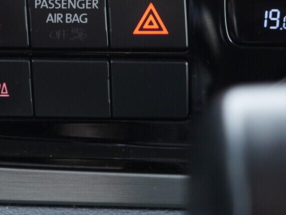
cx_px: -15
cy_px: 64
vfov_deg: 16.9
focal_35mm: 87
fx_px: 719
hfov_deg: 21.5
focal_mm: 24
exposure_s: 1/40
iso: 640
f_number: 2.8
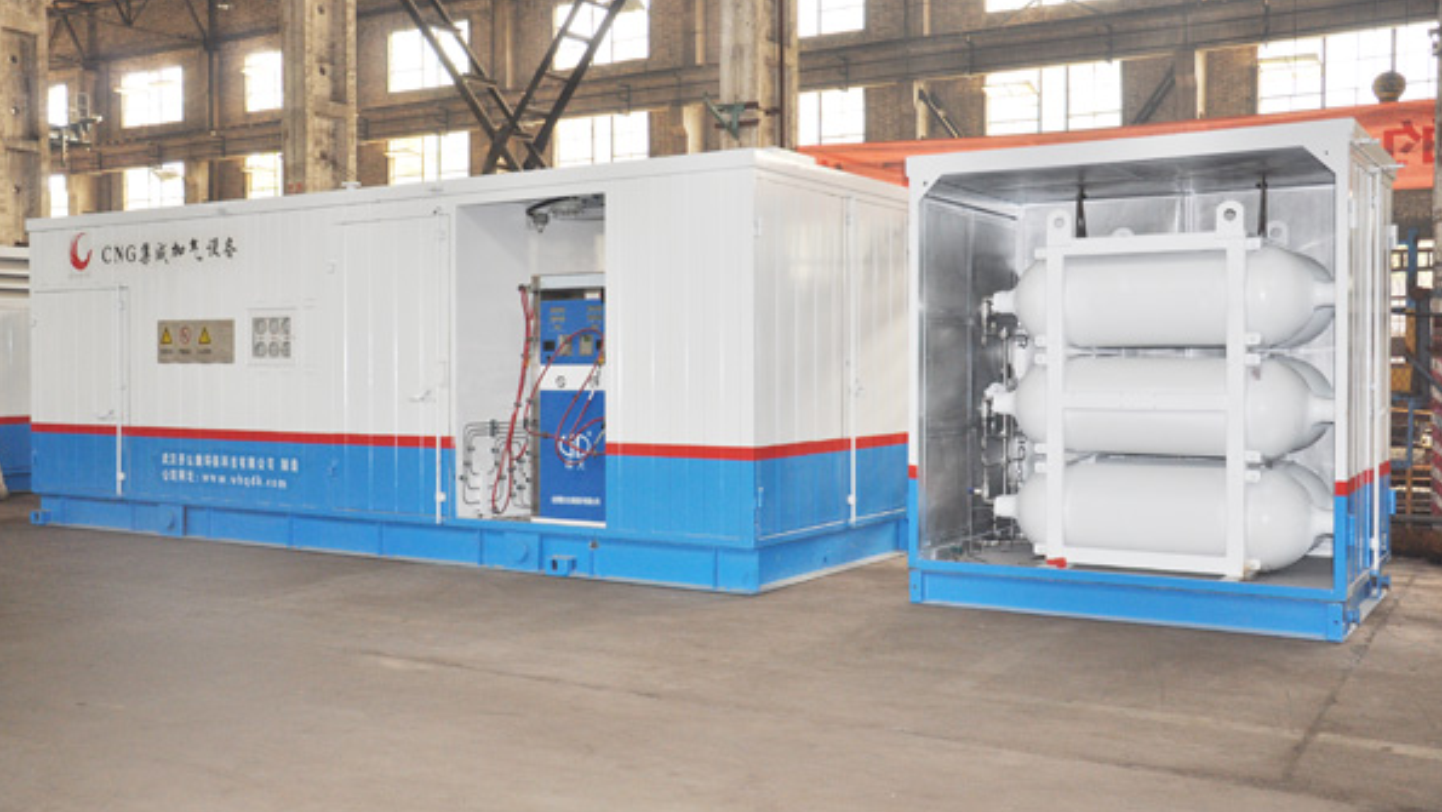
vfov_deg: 31.2
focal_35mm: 38
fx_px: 1453
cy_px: 370
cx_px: 720
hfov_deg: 52.8
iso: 560
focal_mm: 24
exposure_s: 1/125
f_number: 3.8
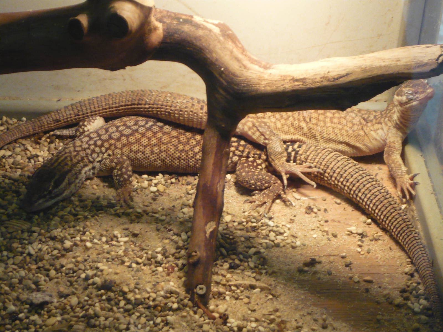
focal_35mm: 100
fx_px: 1280
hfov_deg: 19.6
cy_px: 166
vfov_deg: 14.8
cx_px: 222
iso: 400
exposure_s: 1/50
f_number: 5.1
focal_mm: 16.5
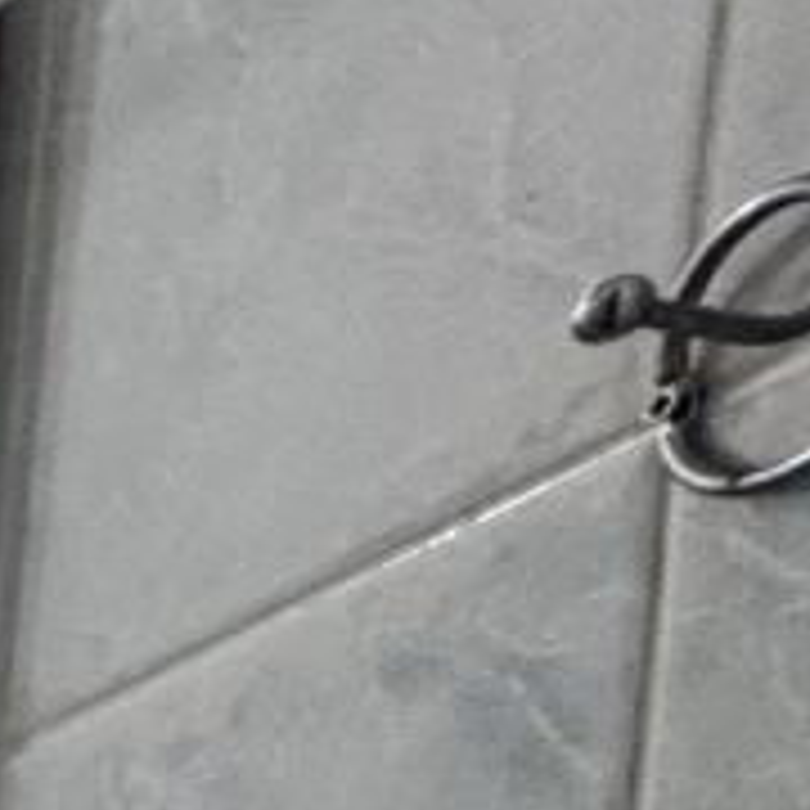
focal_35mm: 86
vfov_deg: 14.1
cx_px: -1908
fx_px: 2277
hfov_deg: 10.1
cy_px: 1924
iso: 160
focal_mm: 2.22
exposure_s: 1/99
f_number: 2.2
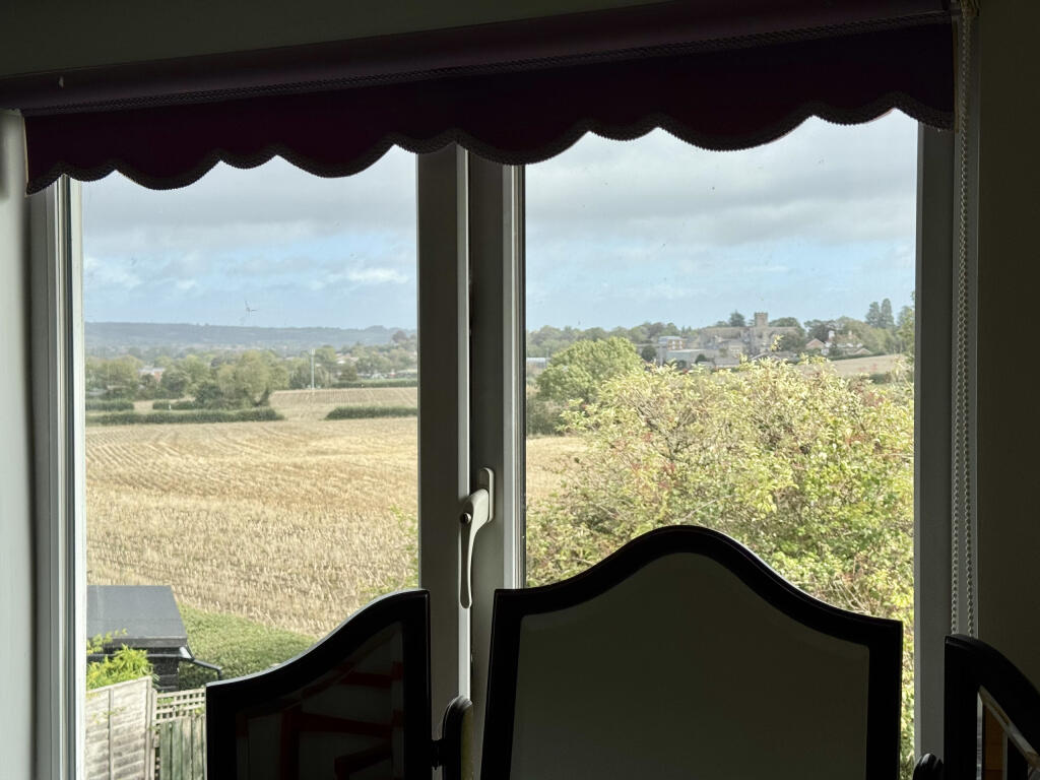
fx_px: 1442
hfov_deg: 39.7
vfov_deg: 30.3
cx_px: 520
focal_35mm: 48
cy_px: 390
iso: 64
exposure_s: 1/2331
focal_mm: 6.76
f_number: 1.78
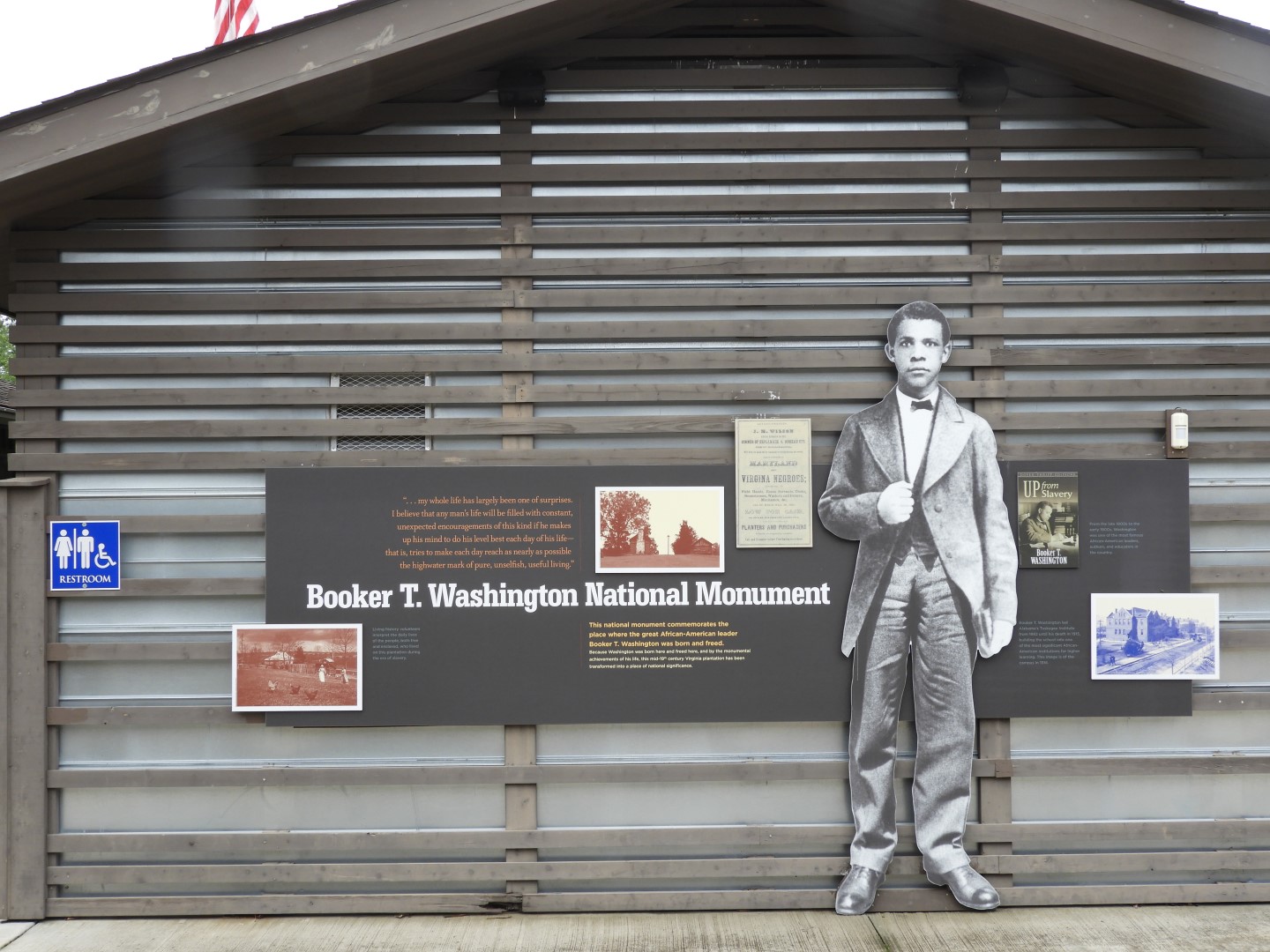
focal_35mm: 45
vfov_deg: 32.2
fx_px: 1651
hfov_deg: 42.1
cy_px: 476
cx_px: 635
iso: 100
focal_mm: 8.1
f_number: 4
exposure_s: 1/125
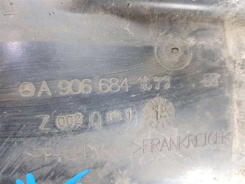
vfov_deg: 53.1
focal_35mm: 26
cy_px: 92
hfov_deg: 67.3
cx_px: 122
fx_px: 184
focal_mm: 4.3
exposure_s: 1/50
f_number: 1.7
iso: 200
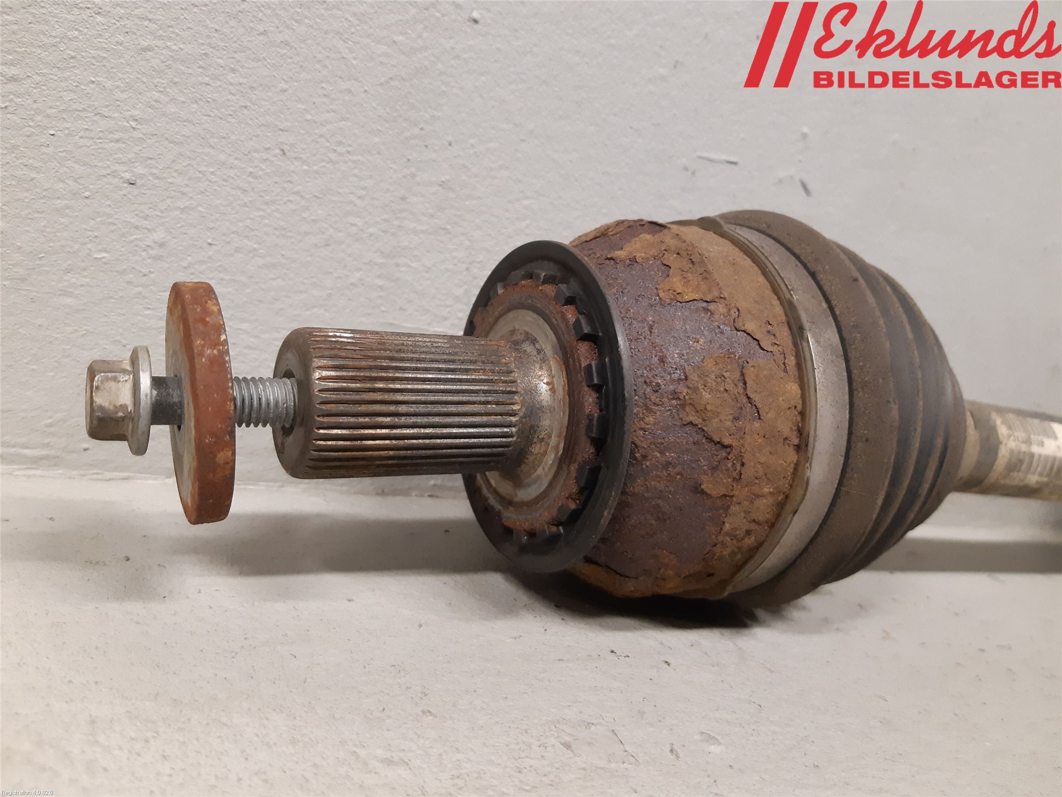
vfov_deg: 53.1
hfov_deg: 67.3
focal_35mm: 26
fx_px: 798
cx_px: 531
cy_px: 398
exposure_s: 1/50
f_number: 1.7
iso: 250
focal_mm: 3.93
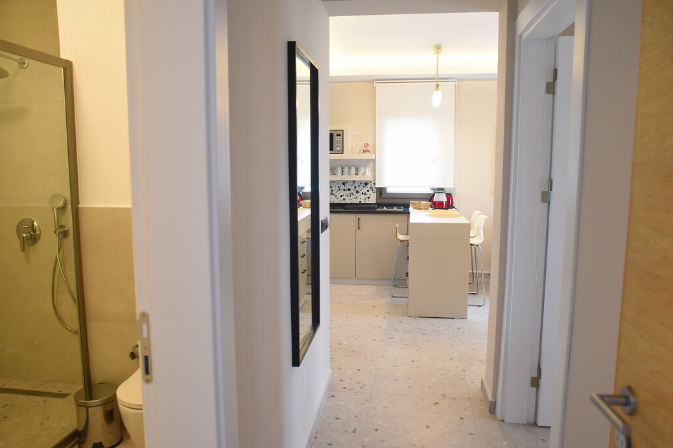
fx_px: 972
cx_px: 336
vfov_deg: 26.0
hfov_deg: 38.2
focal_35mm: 52
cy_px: 231
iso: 1600
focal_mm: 48
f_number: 2.8
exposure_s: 1/80
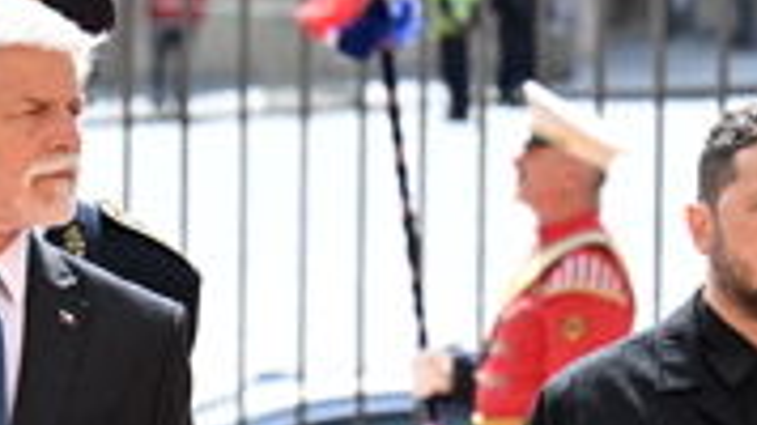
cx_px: 502
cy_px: 790
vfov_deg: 2.3
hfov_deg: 4.1
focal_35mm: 527
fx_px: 10575
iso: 500
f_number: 5.6
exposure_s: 1/1250
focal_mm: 130
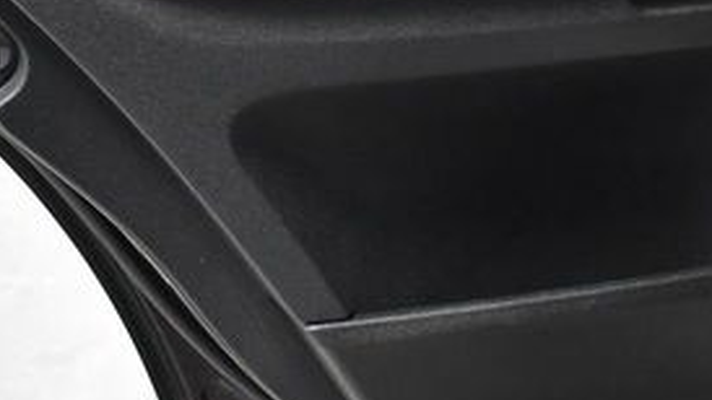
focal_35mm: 98
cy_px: -43
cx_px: 429
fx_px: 1850
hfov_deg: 21.8
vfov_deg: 12.1
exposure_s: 1/60
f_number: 3.5
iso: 3200
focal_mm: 20
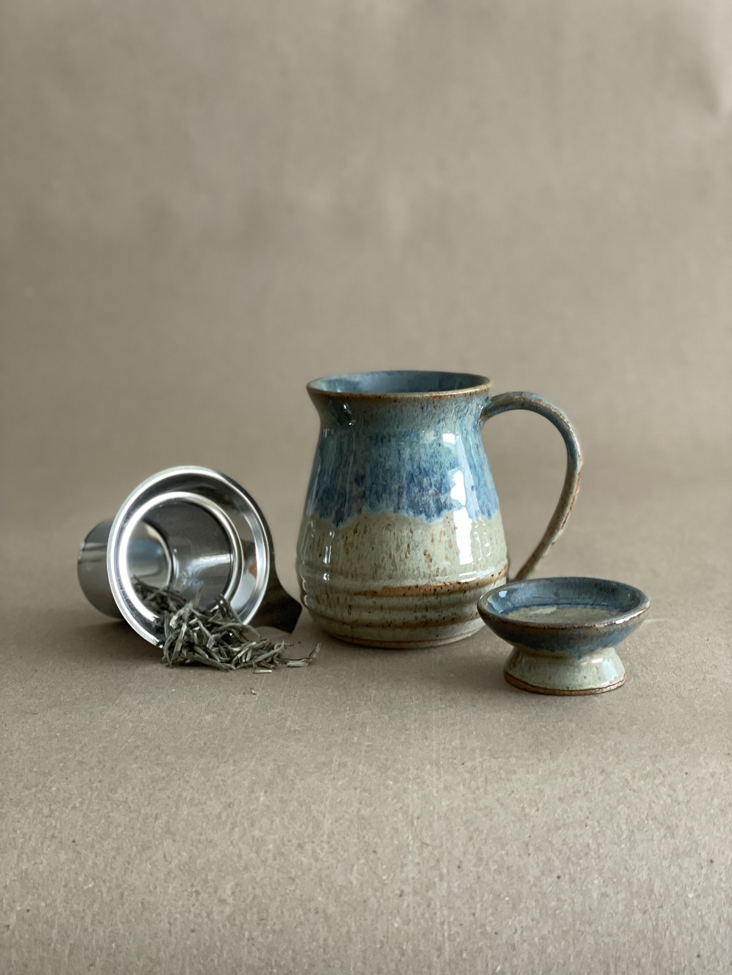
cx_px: 366
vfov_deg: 36.8
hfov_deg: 28.0
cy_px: 488
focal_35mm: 52
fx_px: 1466
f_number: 2
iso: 250
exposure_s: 1/40
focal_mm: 6
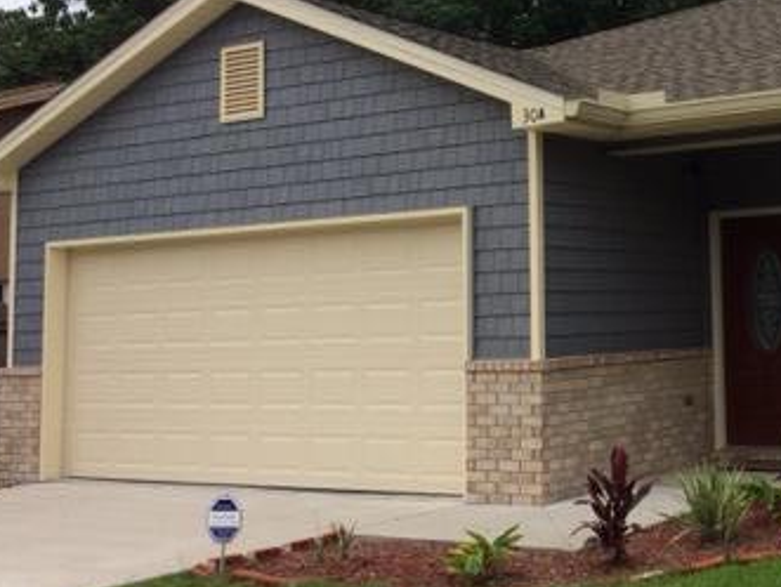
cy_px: 198
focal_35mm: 56
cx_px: 701
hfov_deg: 32.6
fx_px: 1265
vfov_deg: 26.0
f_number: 2.2
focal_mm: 4.15
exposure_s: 1/1466
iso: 32
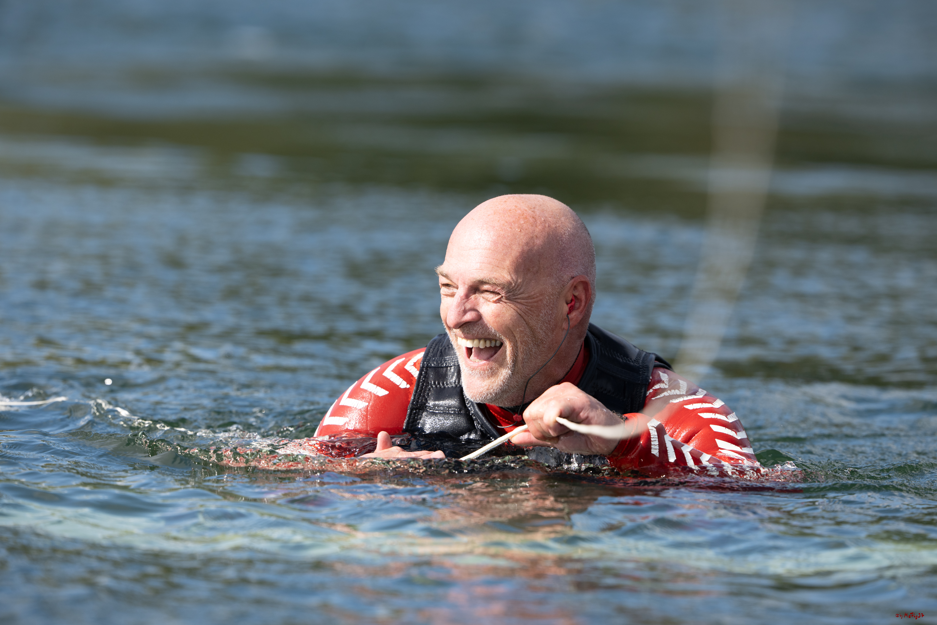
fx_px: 10410
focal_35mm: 400
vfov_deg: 3.4
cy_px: 312
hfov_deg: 5.2
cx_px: 468
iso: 250
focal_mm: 400
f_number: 5
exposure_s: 1/1600
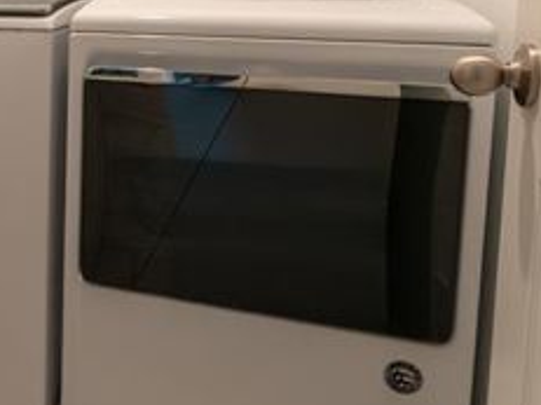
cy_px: 53
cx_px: -85
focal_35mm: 45
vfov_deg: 31.0
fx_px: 701
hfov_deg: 34.8
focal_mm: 15.3
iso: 400
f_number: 6.3
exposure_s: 1/80
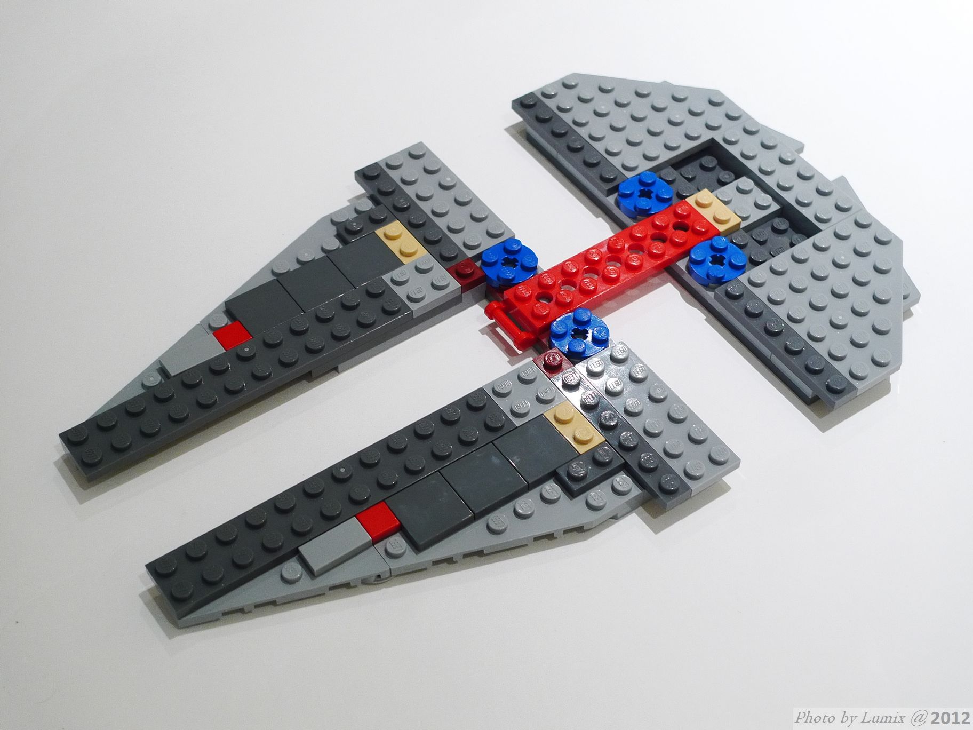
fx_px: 1462
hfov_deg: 36.8
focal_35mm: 52
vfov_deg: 28.0
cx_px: 486
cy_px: 365
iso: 200
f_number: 3.2
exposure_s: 1/15
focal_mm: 11.1
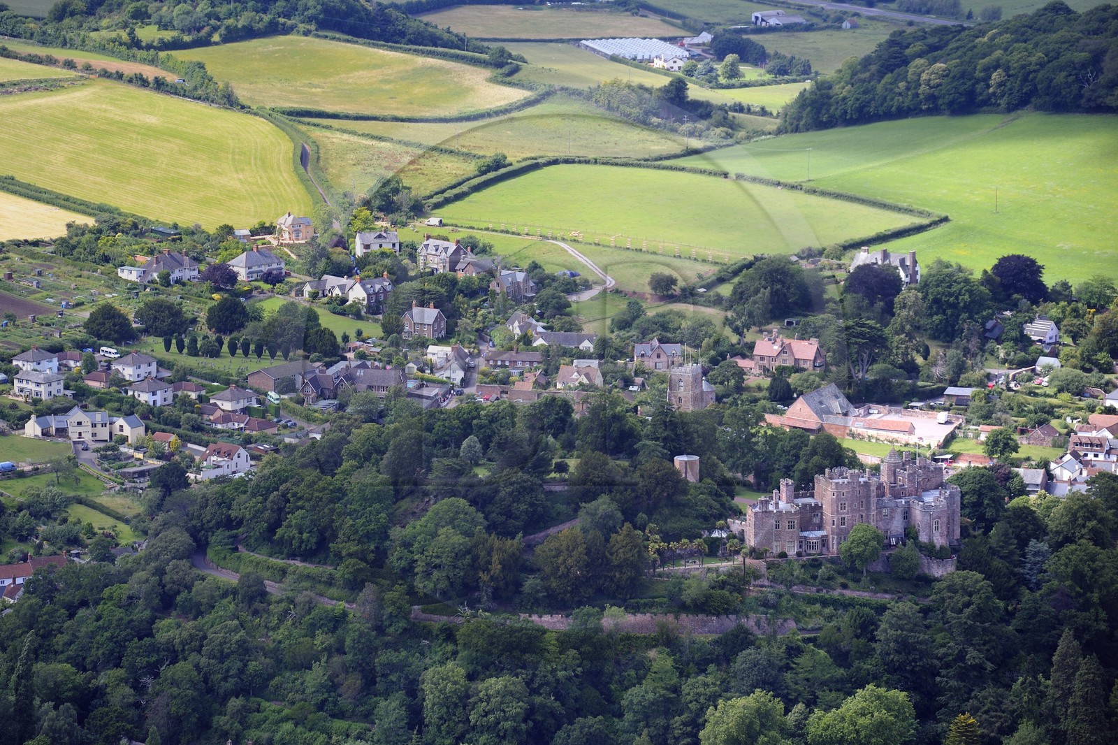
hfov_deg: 10.3
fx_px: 6209
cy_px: 372
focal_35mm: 200
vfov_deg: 6.9
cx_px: 559
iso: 400
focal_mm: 200
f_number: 5.6
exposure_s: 1/800
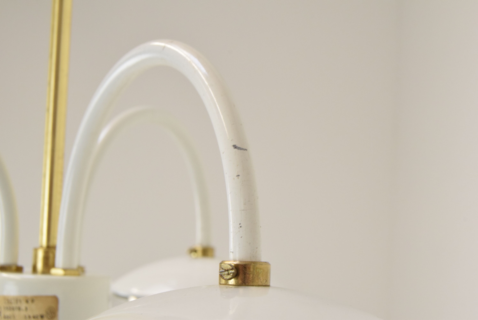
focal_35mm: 63
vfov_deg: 21.6
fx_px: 837
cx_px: 239
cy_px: 160
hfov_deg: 31.9
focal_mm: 42
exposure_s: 1/100
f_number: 14
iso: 1600
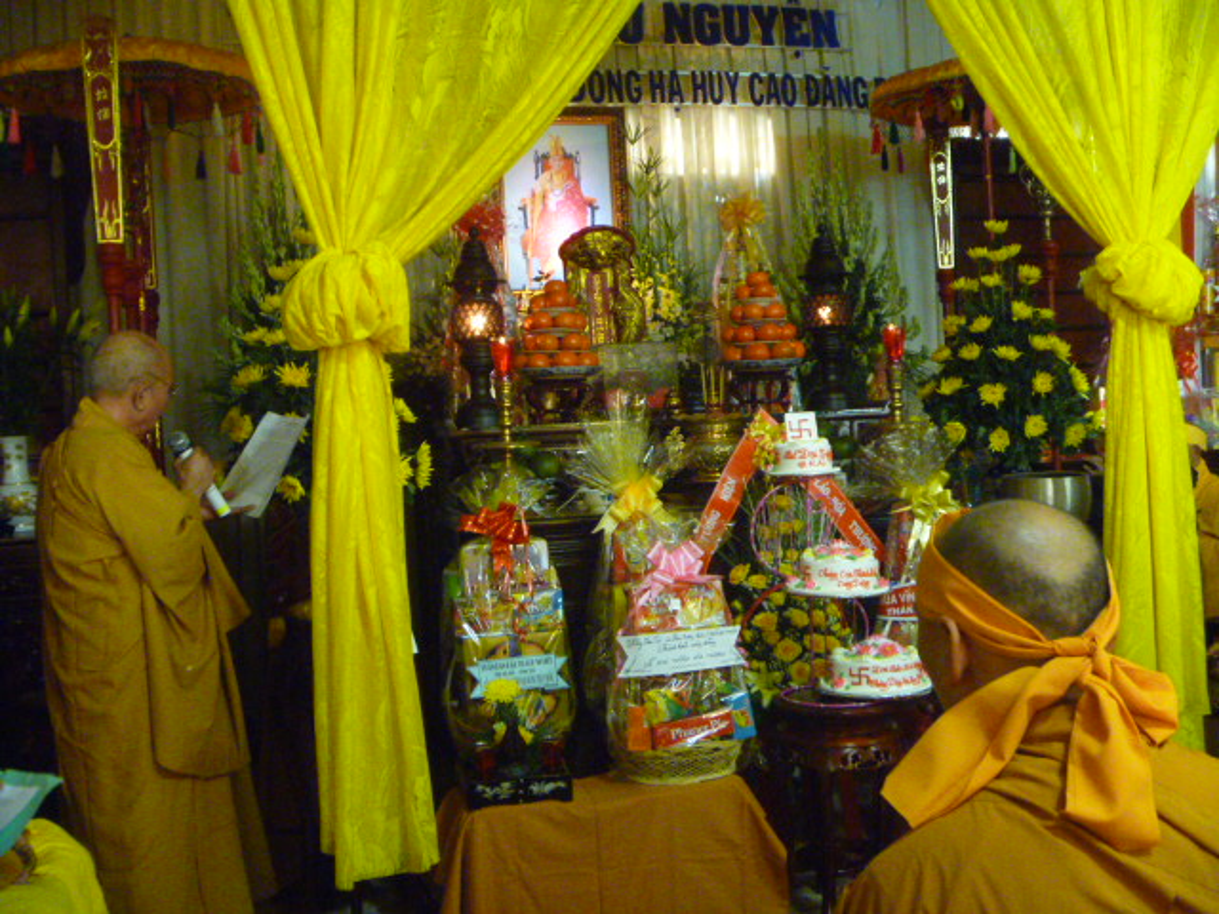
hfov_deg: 52.6
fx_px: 1233
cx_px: 610
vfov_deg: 40.7
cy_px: 457
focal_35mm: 35
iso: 800
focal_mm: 6.3
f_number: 3.5
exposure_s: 1/13
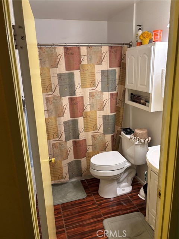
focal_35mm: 26
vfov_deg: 67.3
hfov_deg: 53.1
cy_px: 120
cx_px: 90
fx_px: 179
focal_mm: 5.96
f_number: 1.6
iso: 125
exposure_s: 1/60
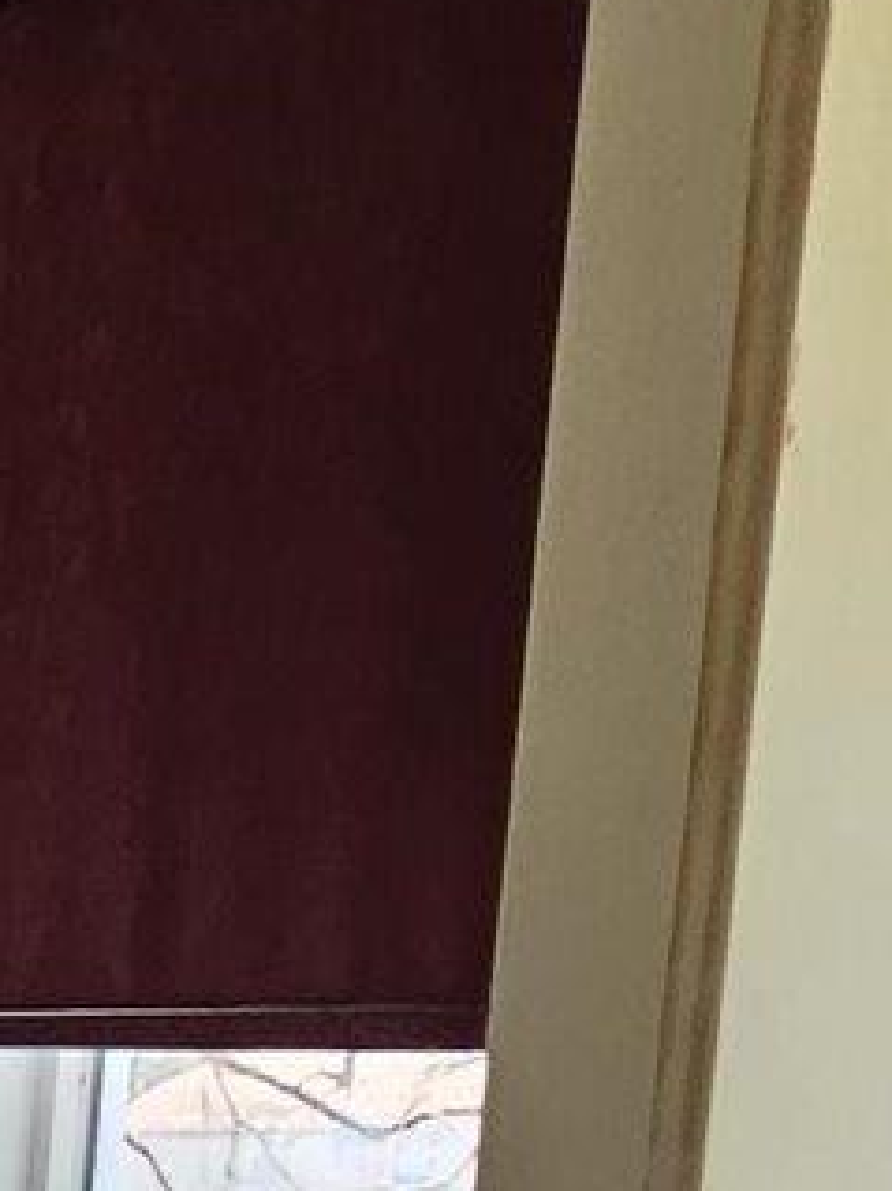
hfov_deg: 11.2
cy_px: 1557
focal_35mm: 94
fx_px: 3232
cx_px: -1616
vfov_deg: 19.3
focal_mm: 2.2
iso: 125
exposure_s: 1/207
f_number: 2.2
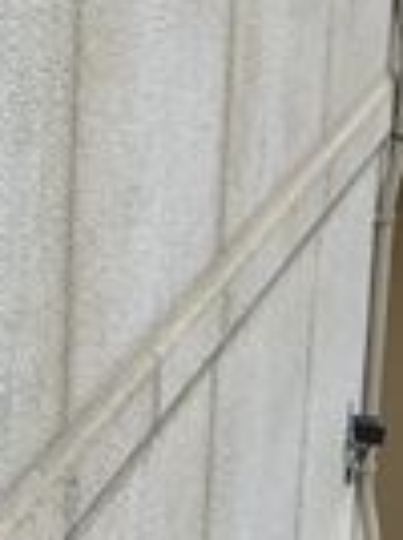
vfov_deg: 14.7
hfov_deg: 9.9
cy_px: 282
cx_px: -512
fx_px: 2087
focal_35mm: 134
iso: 20
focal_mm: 3.99
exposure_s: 1/1996
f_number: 1.8
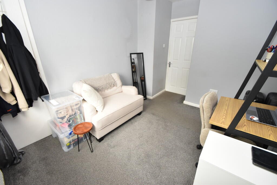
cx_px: 138
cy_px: 92
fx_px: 115
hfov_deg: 100.4
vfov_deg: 77.3
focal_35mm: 15
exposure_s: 1/125
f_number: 5
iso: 800
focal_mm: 10
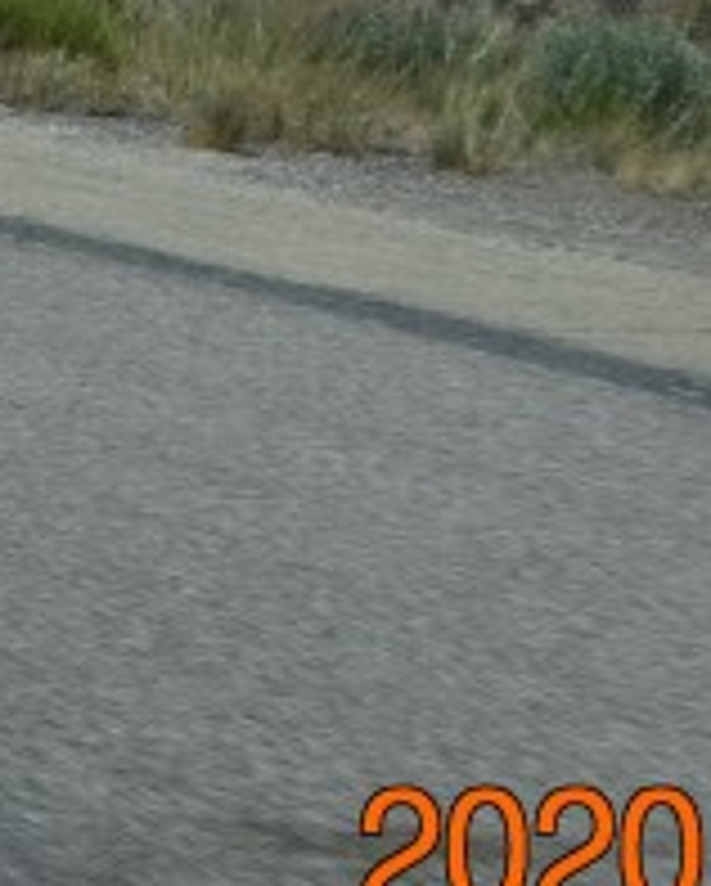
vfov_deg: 3.6
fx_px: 13925
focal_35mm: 530
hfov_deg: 2.9
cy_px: -868
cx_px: -1238
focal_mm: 55
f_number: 11
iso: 220
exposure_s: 1/500
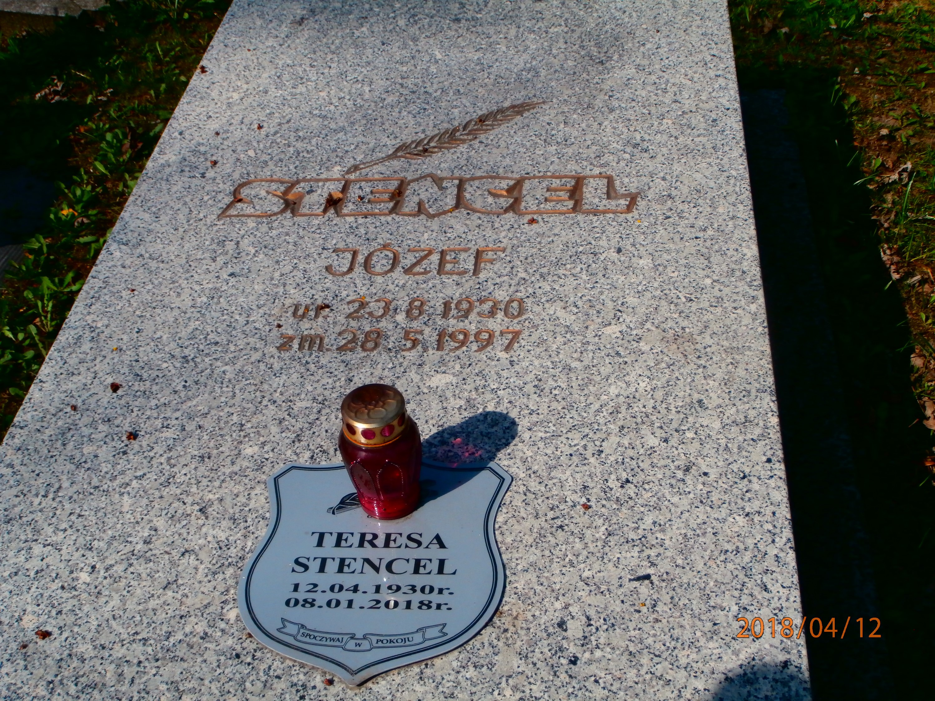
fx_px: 1269
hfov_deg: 40.4
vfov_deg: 30.9
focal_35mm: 47
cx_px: 468
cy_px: 350
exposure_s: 1/1000
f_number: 4.2
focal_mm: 8.29
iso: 100
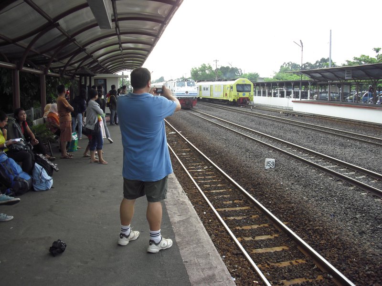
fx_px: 419
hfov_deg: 49.0
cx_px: 191
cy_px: 143
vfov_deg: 37.7
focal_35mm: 38
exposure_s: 1/200
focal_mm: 6.2
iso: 100
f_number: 2.8
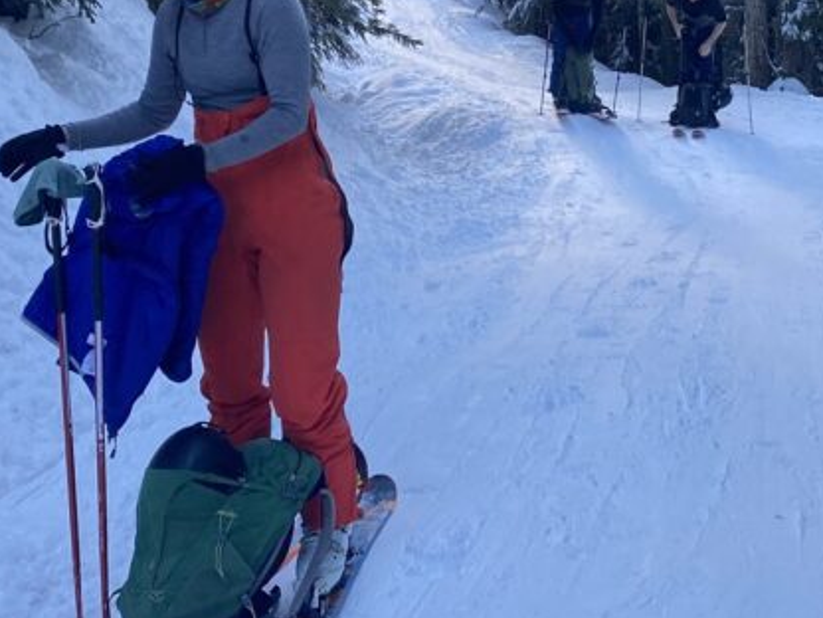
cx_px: 550
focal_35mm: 64
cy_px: 24
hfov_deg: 30.0
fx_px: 1522
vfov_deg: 22.2
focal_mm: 4.25
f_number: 1.8
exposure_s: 1/122
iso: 40
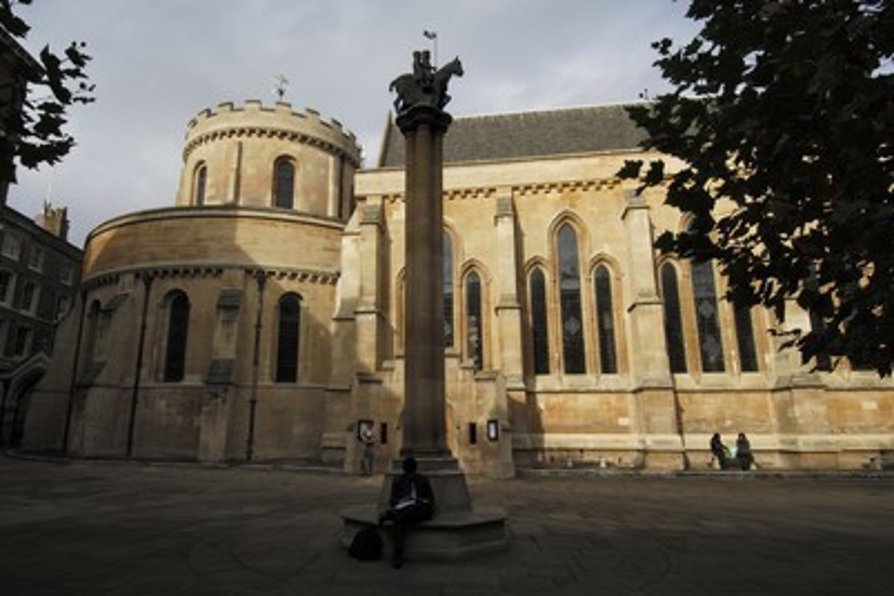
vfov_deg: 57.2
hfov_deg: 78.5
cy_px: 294
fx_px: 546
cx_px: 427
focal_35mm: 22
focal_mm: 14
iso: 100
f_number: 19
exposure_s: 1/80
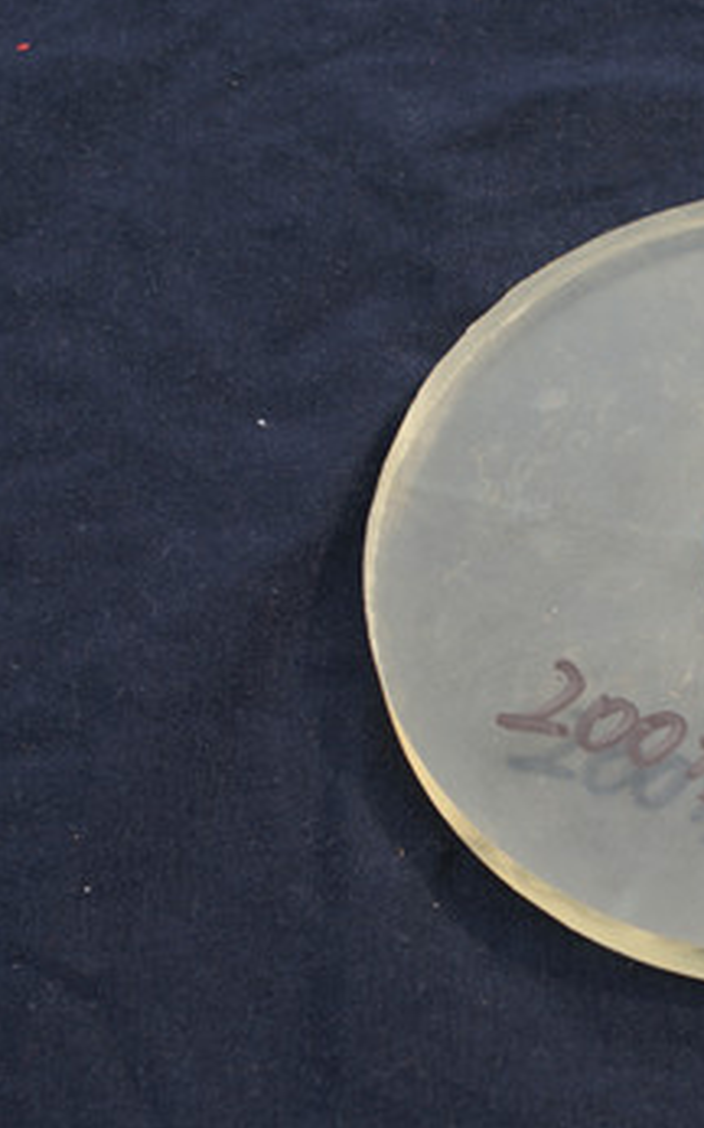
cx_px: 834
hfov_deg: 12.1
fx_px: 3257
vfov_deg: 19.6
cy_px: 588
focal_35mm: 106
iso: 100
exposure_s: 1/80
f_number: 8
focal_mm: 40
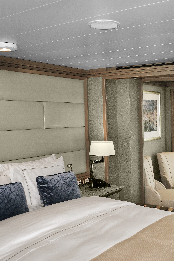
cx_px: 107
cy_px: 130
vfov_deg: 47.4
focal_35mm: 41
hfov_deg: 32.5
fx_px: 297
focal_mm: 18
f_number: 4
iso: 160
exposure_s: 1/125
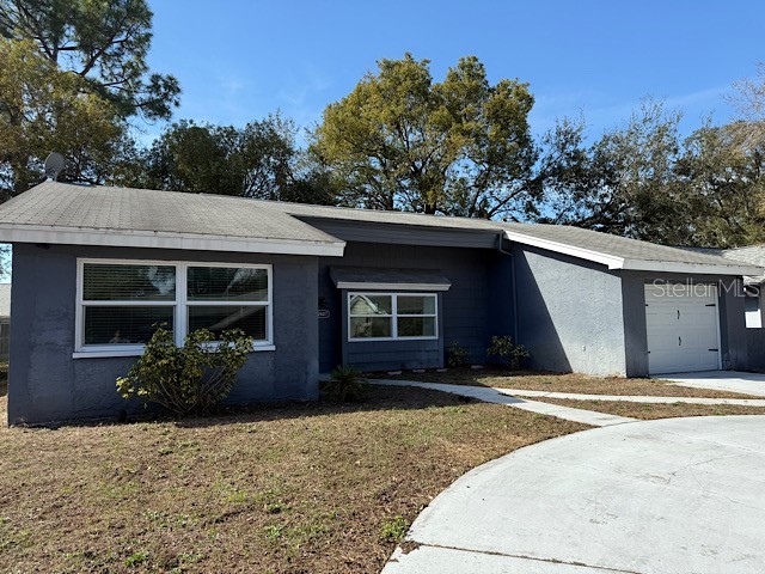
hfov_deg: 71.6
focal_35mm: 24
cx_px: 382
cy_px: 287
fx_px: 530
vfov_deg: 56.8
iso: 80
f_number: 1.78
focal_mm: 6.76
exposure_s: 1/3145
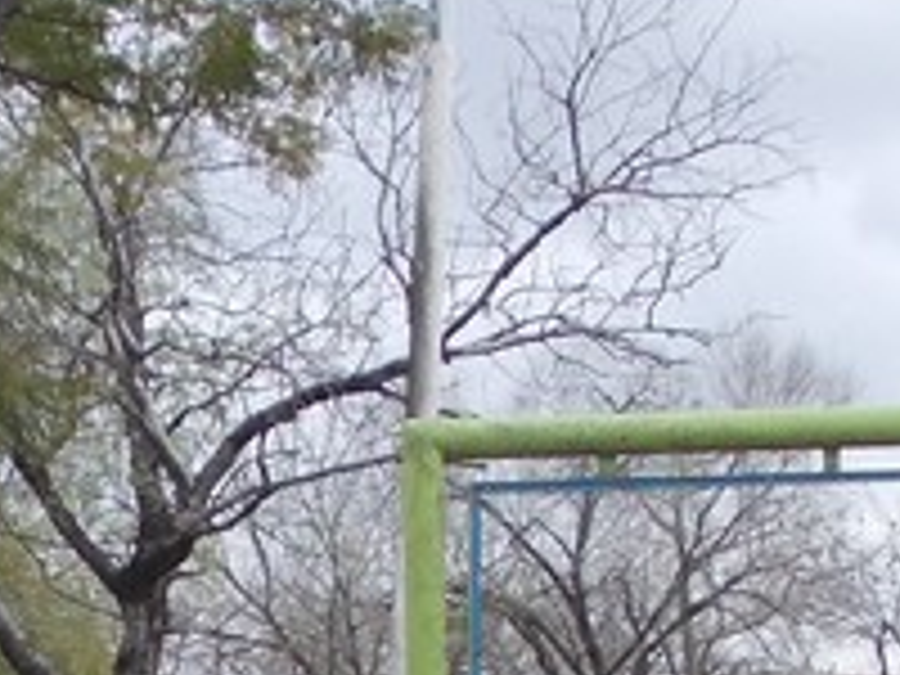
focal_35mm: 107
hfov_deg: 17.9
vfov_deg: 12.9
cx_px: 0
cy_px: 1080
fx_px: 2782
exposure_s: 1/125
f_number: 5.4
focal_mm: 4
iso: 80
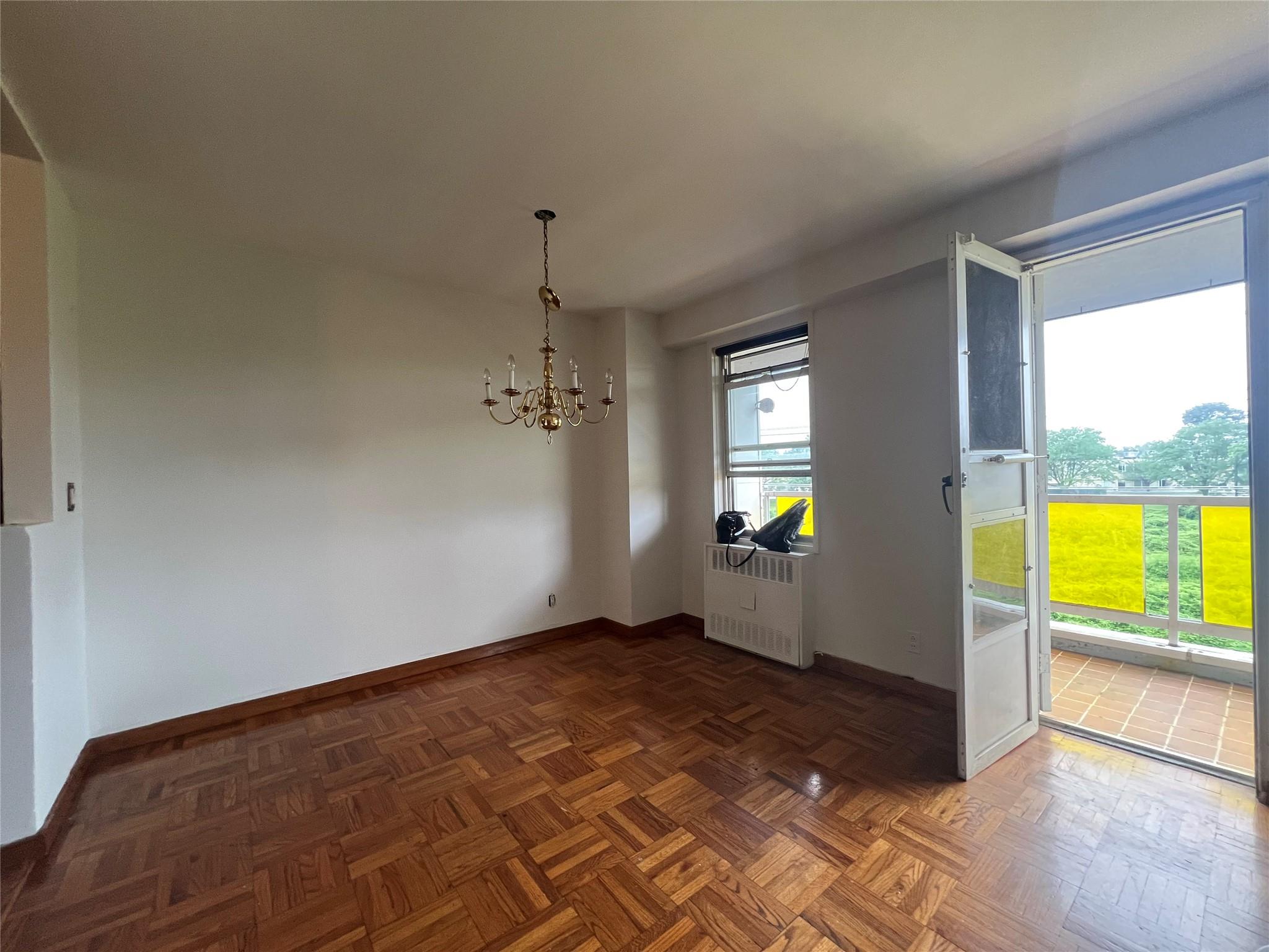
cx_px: 634
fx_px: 477
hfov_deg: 106.2
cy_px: 476
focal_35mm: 13
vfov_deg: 89.9
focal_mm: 1.57
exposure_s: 1/93
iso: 250
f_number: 1.8
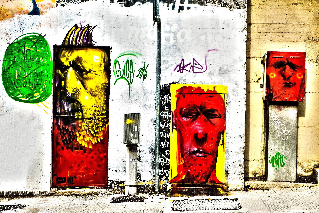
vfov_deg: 18.7
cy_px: 106
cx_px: 160
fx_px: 647
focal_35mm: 73
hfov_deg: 27.7
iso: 250
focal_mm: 48.4
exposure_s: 1/350
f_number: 5.6
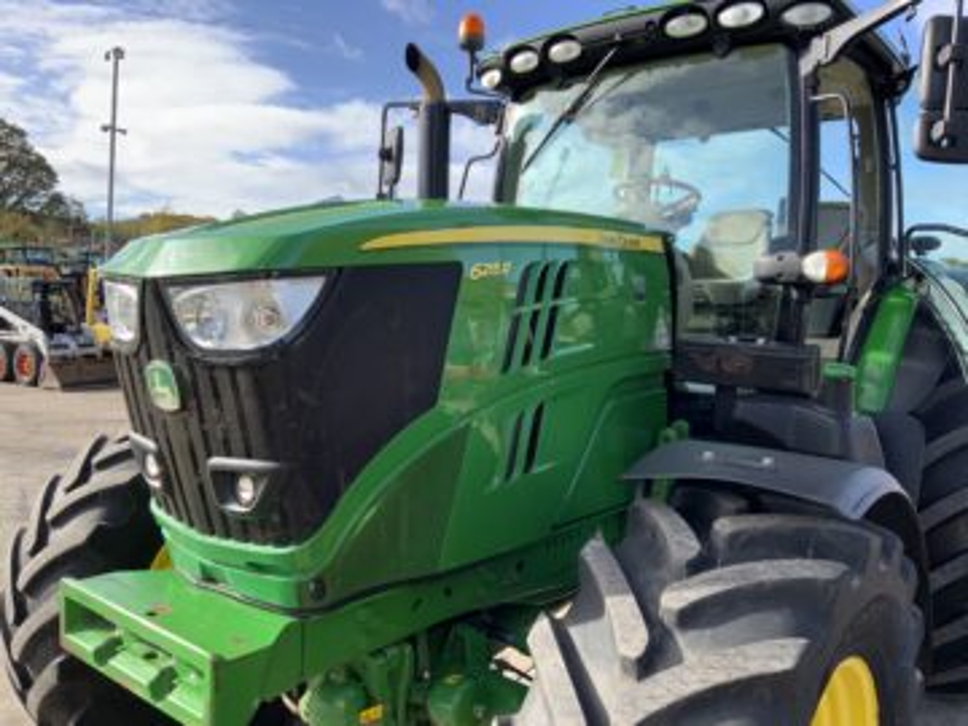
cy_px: 363
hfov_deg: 61.7
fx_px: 811
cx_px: 484
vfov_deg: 48.2
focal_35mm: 29
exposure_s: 1/770
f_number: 1.8
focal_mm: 3
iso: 16
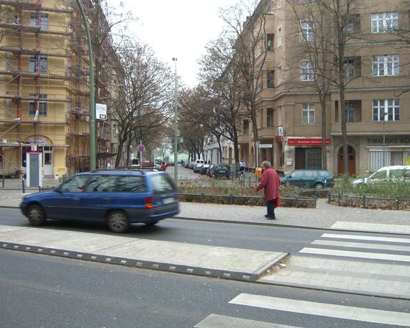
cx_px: 202
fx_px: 485
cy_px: 163
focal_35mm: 40
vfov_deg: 37.3
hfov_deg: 45.8
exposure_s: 1/80
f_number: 2.8
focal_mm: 7.9
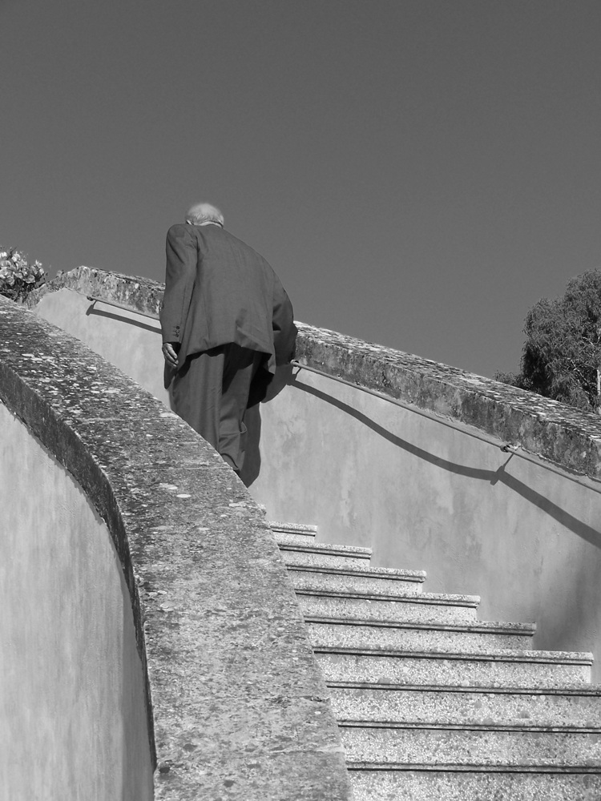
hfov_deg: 15.7
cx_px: 300
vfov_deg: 20.9
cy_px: 400
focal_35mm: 94
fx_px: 2176
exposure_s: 1/1000
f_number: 4.5
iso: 80
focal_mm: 15.6
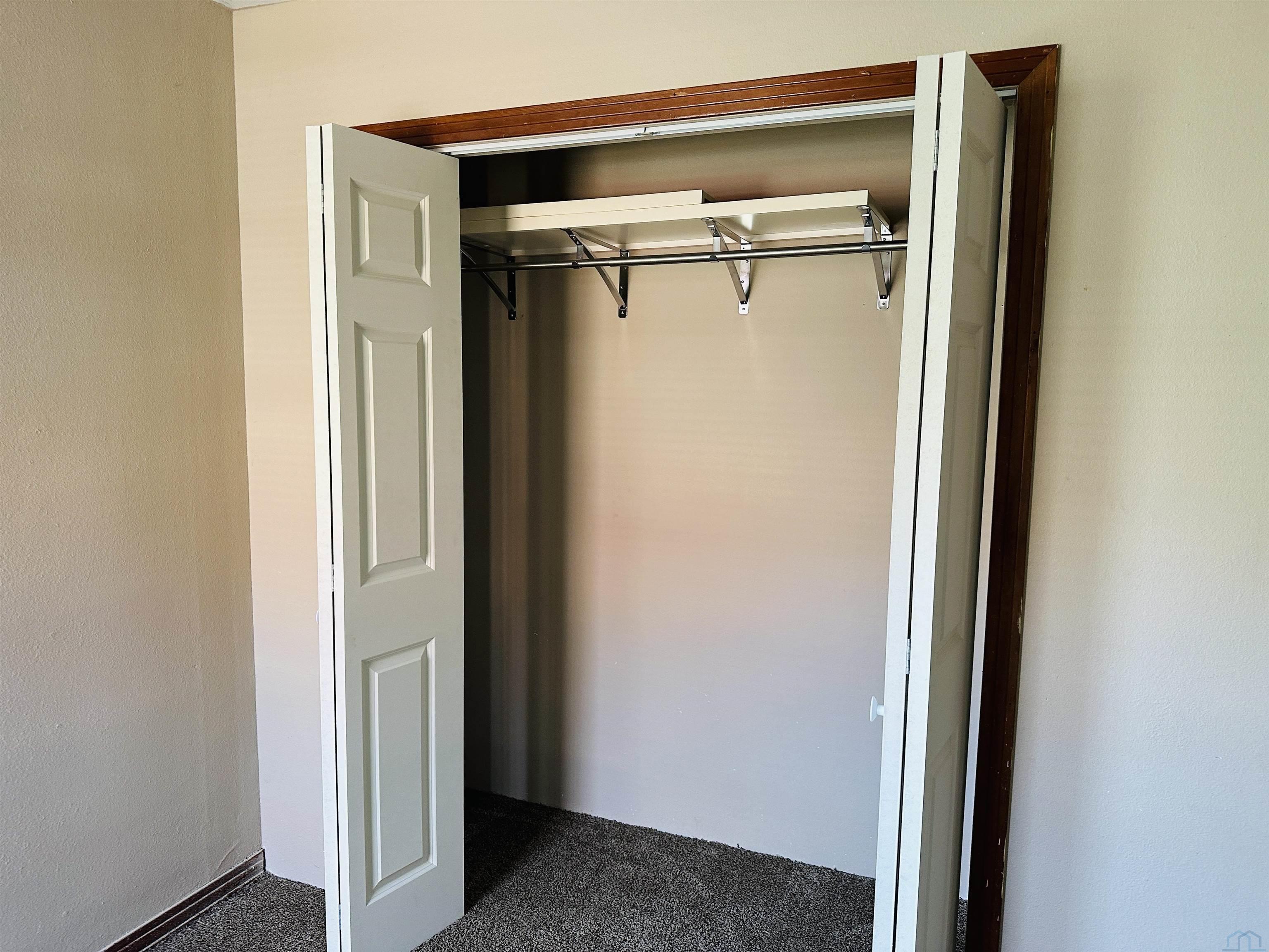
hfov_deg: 71.6
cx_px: 634
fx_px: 880
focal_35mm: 24
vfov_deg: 56.8
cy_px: 476
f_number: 1.78
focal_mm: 6.86
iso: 250
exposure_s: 1/64
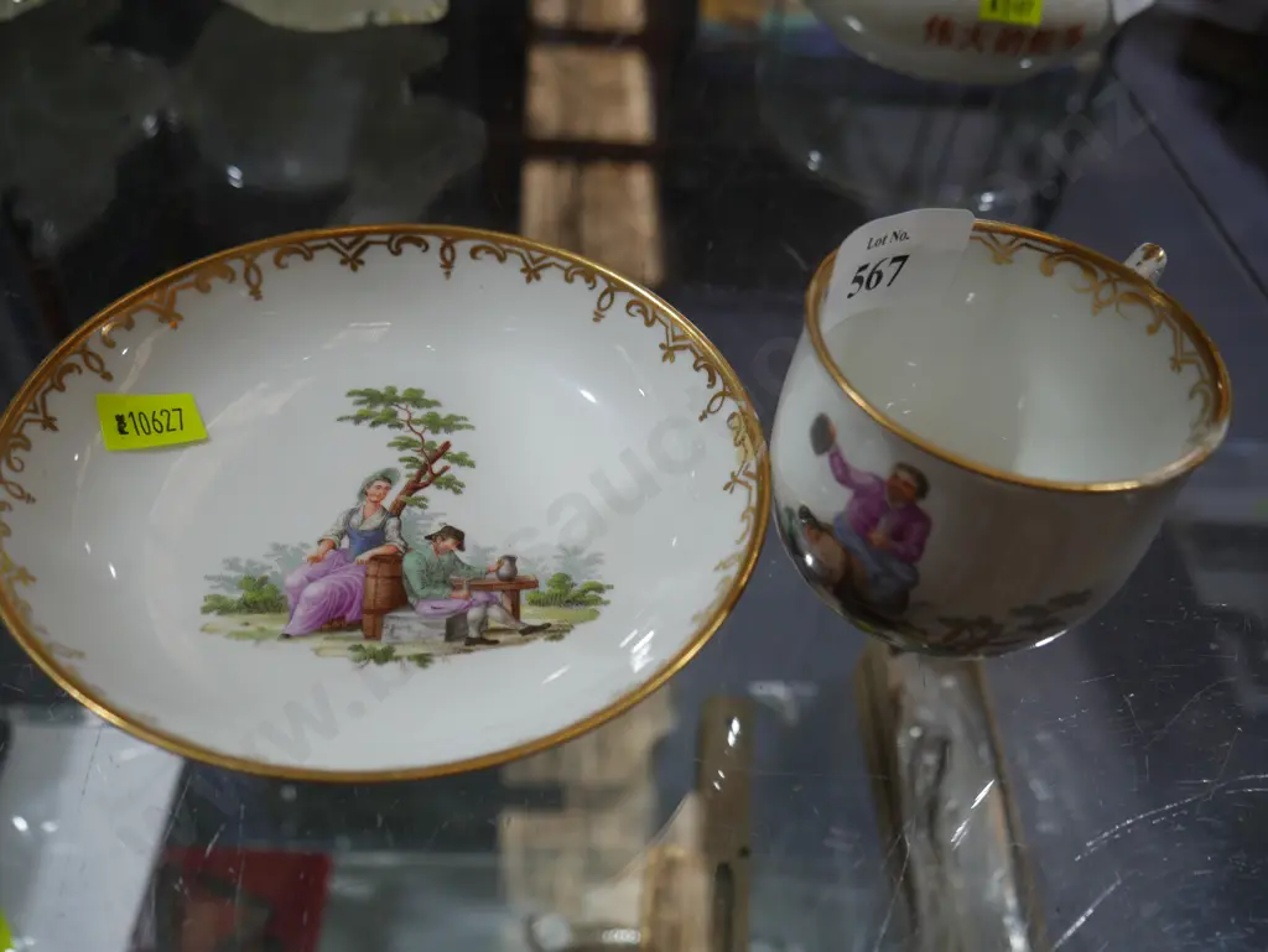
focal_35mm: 30
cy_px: 476
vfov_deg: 46.8
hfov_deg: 59.9
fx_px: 1099
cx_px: 634
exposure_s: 1/125
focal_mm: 15
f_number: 4
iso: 200
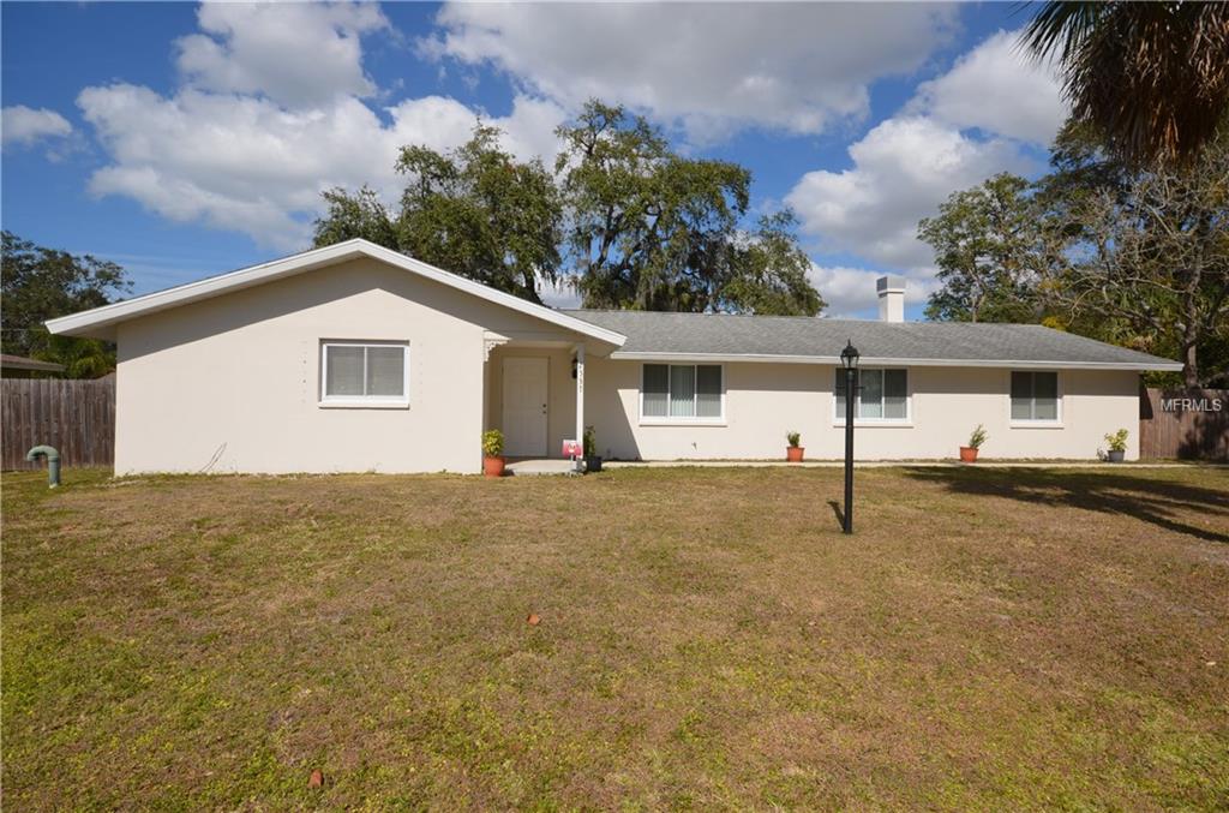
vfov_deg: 62.9
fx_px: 664
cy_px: 406
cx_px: 614
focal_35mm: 20
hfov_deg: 85.6
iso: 100
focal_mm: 13
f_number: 14
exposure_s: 1/200
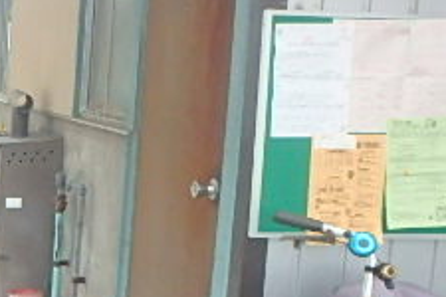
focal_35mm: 62
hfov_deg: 28.2
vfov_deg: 21.9
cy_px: 184
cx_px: -89
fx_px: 768
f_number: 3.5
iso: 800
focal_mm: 3.7
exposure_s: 1/160
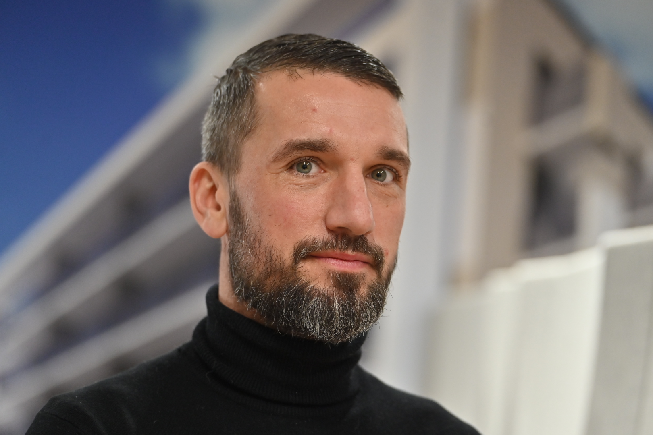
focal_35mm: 100
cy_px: 218
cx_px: 326
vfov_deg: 13.7
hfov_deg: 20.4
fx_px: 1814
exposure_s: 1/200
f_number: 2.8
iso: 1600
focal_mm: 100
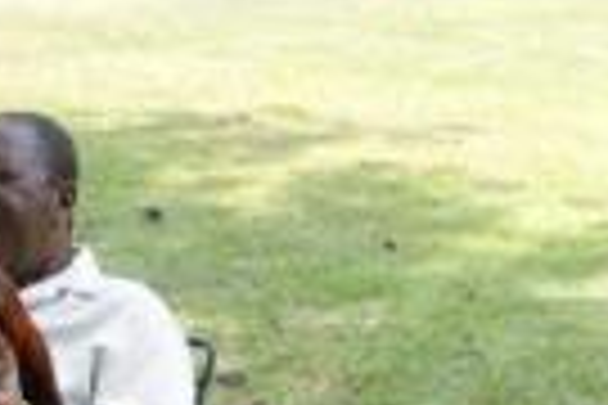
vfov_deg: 12.3
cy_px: 562
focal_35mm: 107
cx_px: 396
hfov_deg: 19.1
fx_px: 1807
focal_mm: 24
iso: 100
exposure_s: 1/100
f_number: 4.5
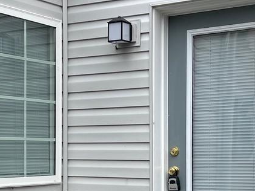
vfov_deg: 16.3
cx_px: 83
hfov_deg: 21.9
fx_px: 656
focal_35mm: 89
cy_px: 181
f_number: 1.5
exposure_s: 1/1135
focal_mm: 5.7
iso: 50
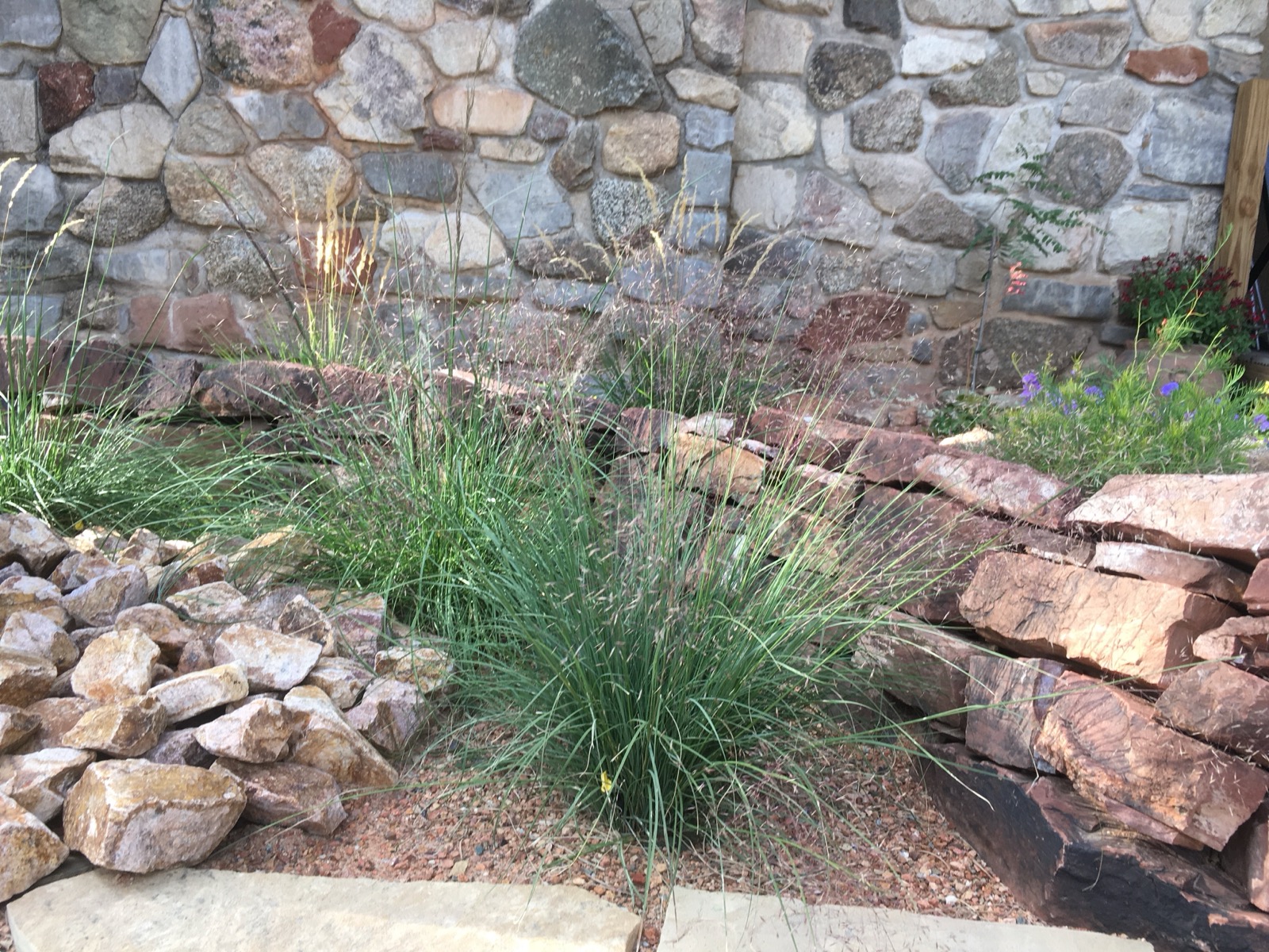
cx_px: 634
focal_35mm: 29
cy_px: 476
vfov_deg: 48.2
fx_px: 1063
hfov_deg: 61.7
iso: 25
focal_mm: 4.15
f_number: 2.2
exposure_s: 1/120
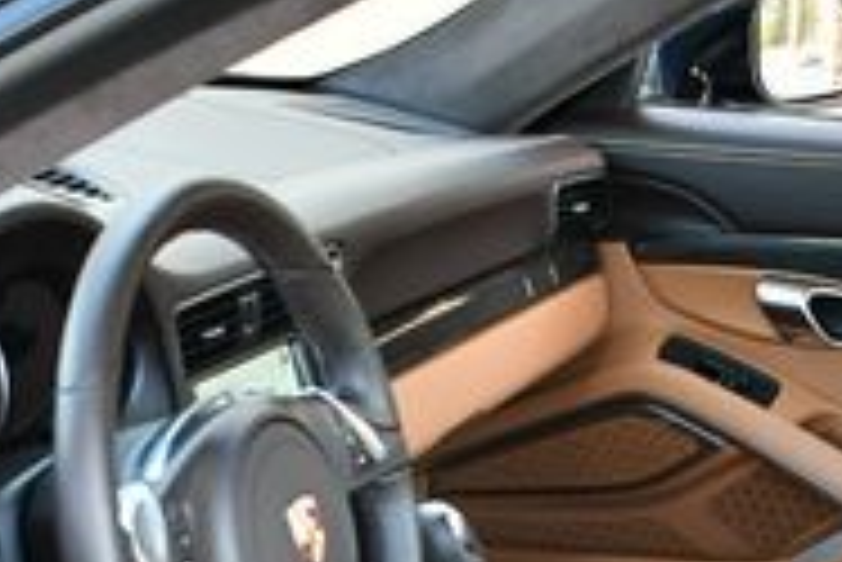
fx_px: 2879
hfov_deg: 16.6
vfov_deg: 10.8
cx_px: 576
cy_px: 841
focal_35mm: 123
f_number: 3.5
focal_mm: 18
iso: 800
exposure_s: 1/200
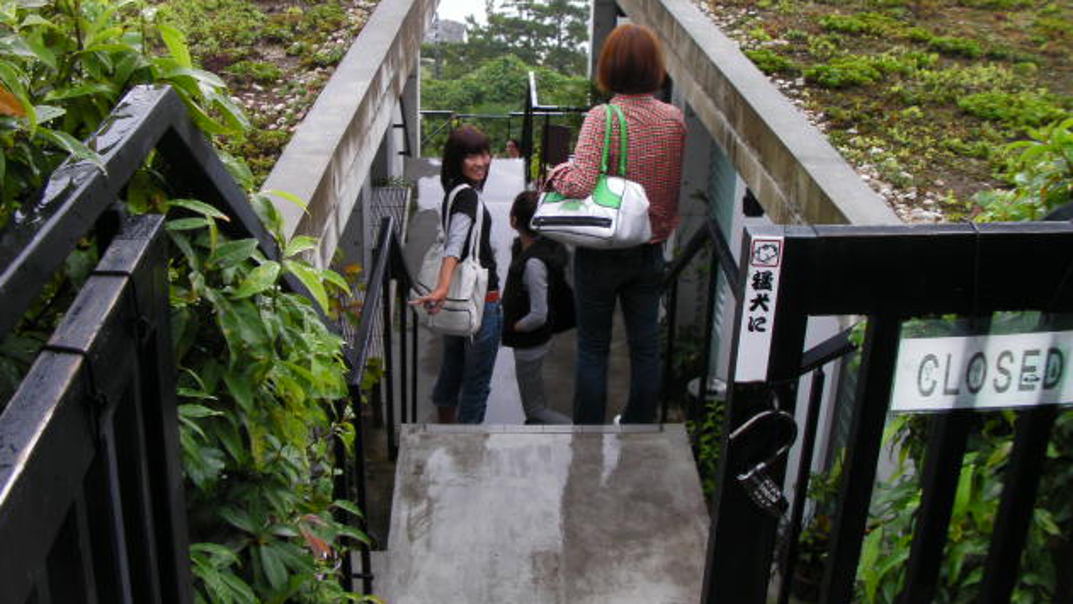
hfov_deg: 48.4
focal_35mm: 42
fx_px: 1195
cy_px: 230
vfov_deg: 28.3
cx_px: 531
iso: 50
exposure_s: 1/106
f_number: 3.5
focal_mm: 6.3
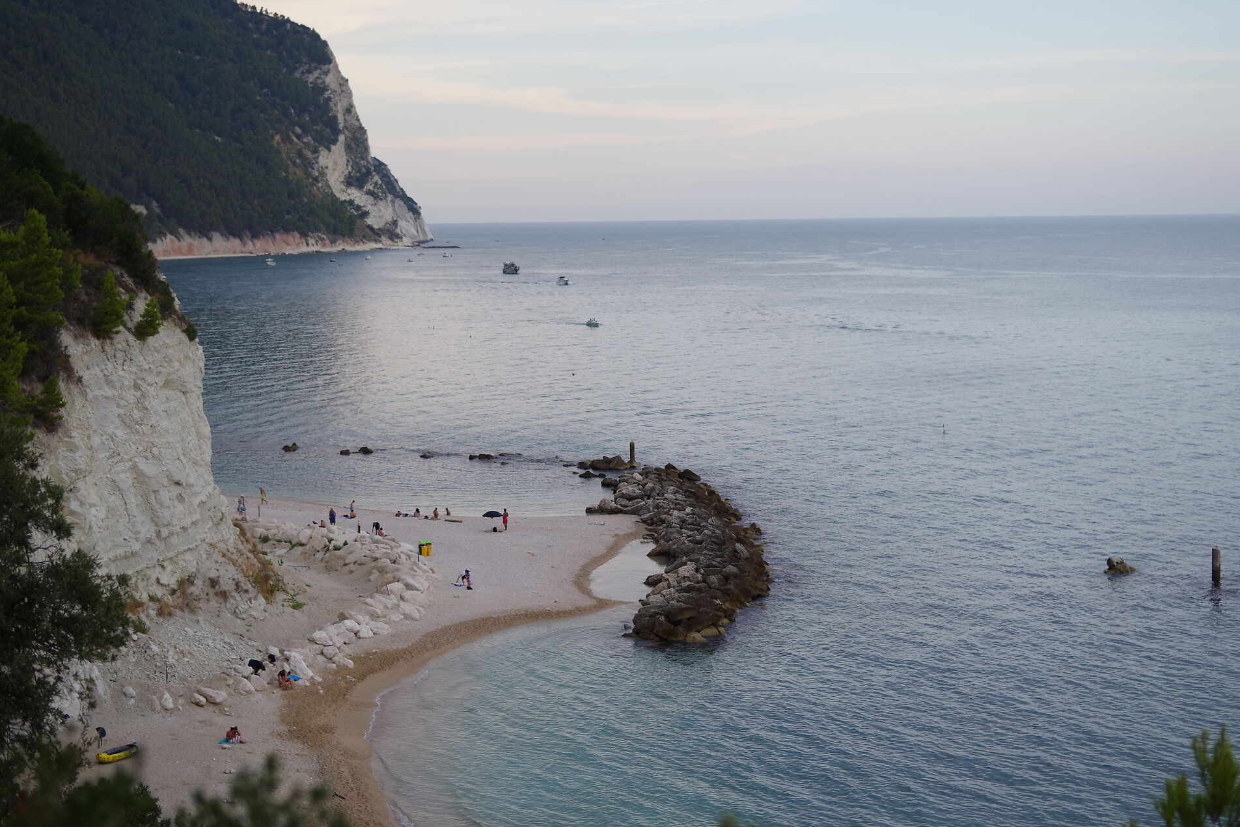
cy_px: 375
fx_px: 2170
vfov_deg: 21.6
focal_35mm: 63
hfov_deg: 31.9
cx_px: 641
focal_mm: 50
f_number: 1.8
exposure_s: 1/500
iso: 100
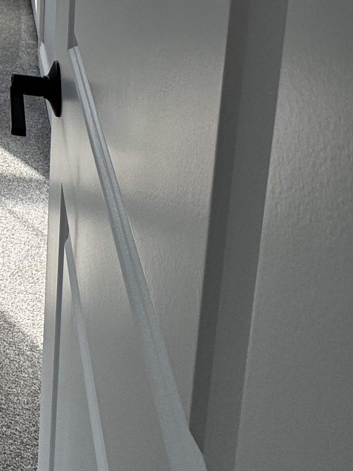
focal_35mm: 46
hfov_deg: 23.3
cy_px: -140
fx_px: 626
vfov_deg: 31.7
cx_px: -215
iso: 40
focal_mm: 2.22
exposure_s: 1/552
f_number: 2.2
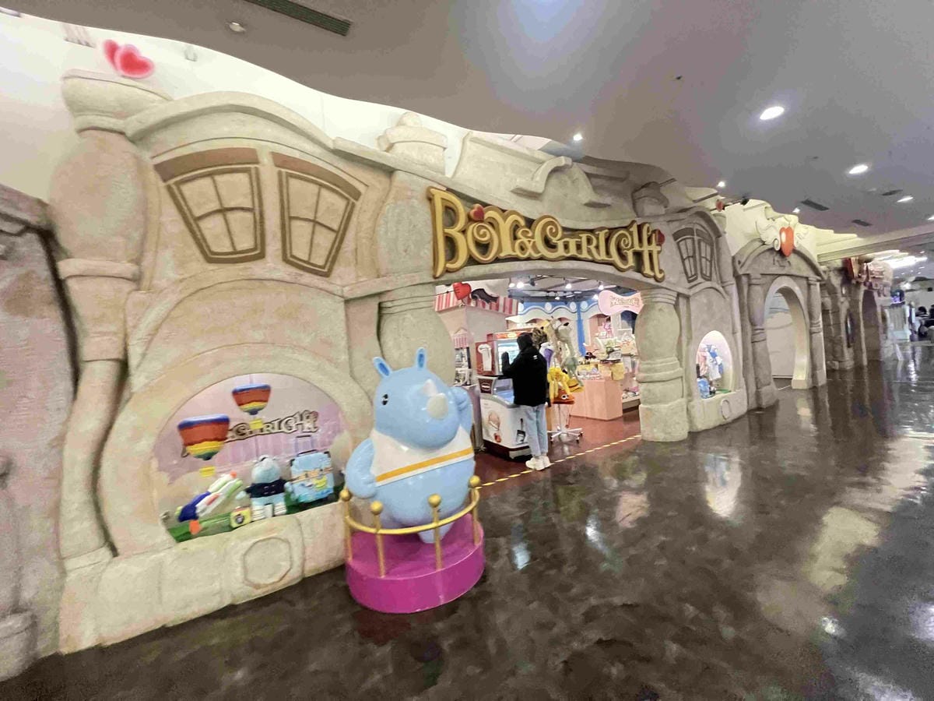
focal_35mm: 13
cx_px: 467
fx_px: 351
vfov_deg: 89.9
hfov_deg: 106.2
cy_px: 350
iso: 800
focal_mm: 1.57
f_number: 1.8
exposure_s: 1/60
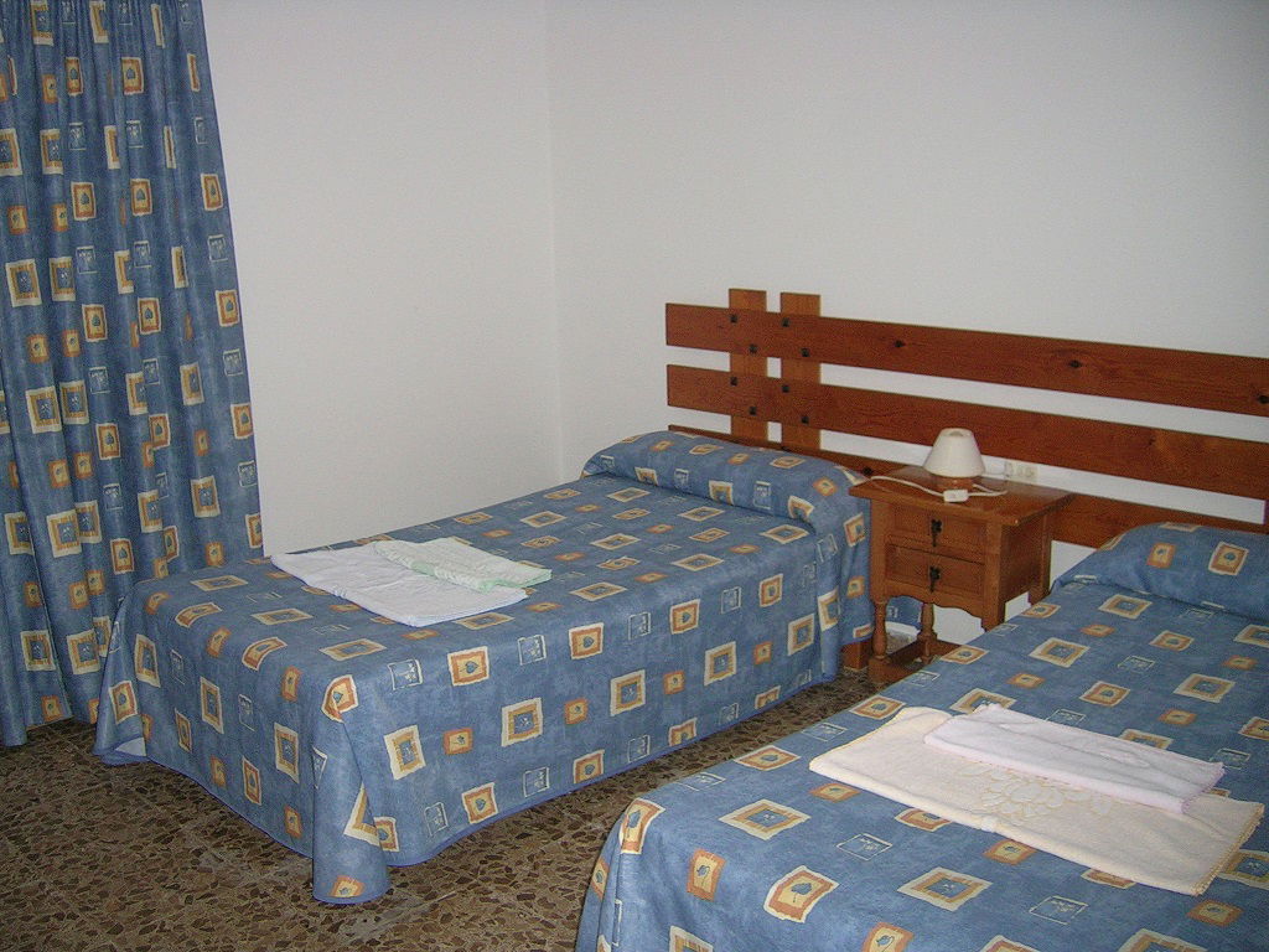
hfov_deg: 52.6
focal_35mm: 35
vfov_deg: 40.7
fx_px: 1283
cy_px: 476
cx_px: 634
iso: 126
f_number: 2.8
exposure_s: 1/60.1
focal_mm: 5.4
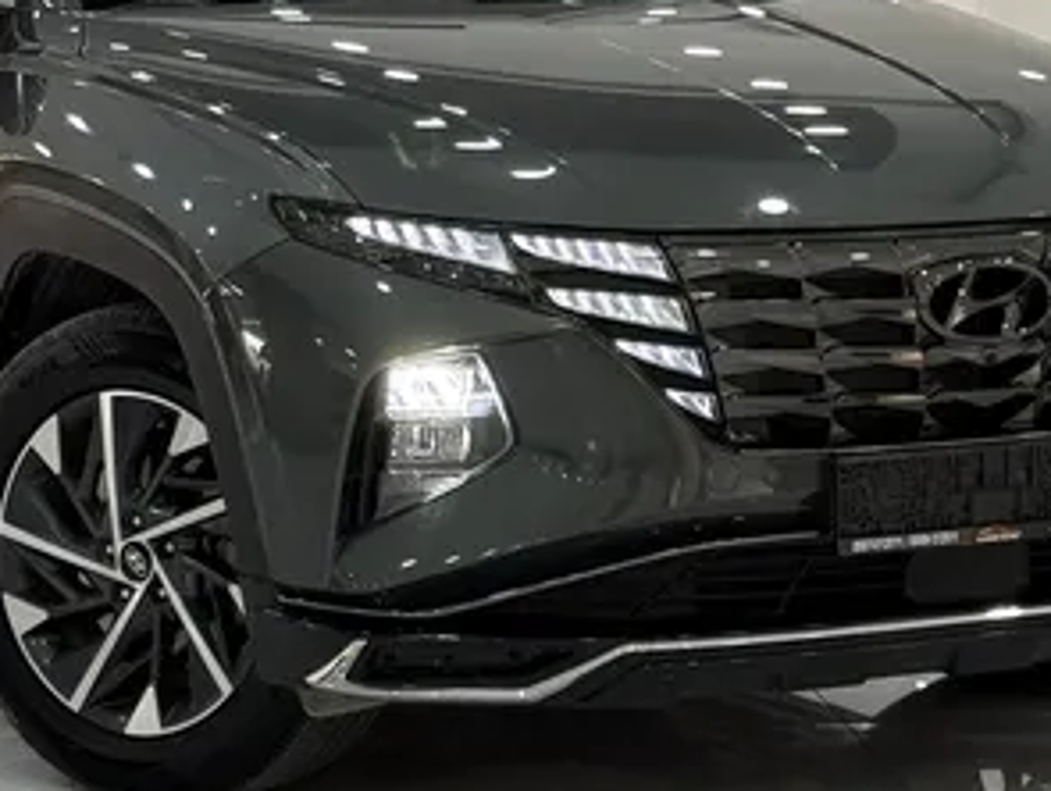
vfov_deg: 14.2
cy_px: 289
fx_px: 3161
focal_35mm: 104
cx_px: 417
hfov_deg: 18.9
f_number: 1.78
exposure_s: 1/80
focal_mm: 6.76
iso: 100
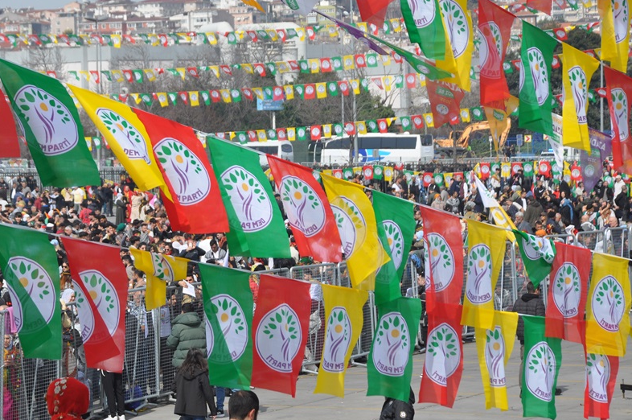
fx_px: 2571
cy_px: 150
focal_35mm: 147
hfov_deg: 14.0
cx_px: 228
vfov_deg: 9.3
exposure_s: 1/640
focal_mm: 75
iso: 200
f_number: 6.3
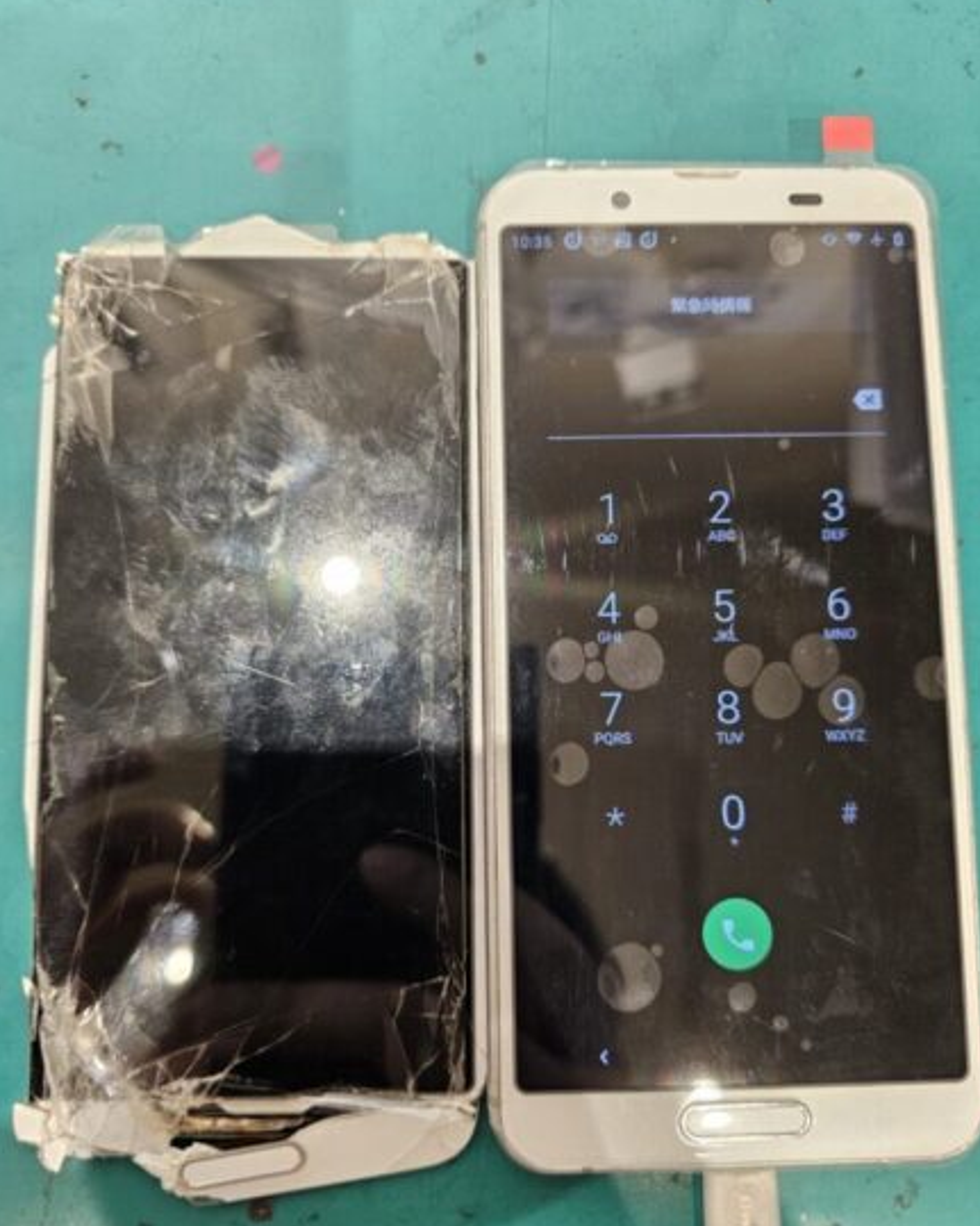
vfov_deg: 68.0
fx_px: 907
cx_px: 493
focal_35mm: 25
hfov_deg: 56.8
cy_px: 653
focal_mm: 6.3
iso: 250
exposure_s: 1/190
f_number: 1.7
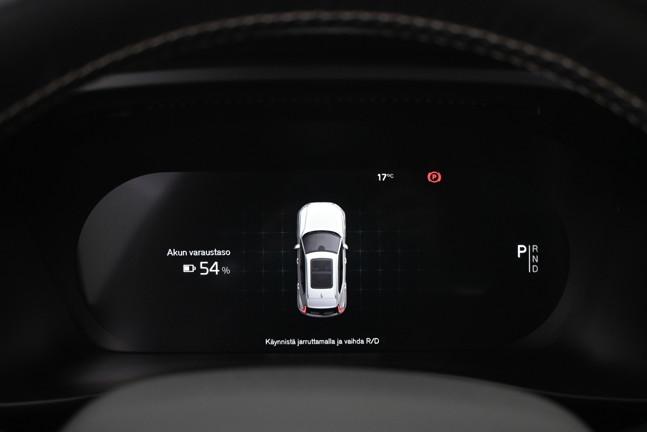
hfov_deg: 51.3
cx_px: 324
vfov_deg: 35.5
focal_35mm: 38
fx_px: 674
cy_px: 216
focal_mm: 25
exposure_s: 1/15
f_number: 4.2
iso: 1600
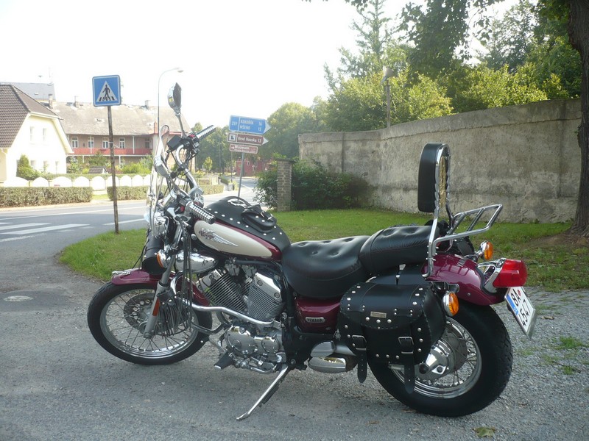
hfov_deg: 52.6
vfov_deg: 40.7
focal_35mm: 35
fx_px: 596
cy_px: 220
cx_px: 294
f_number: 2.8
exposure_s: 1/250
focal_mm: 5.8
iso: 100
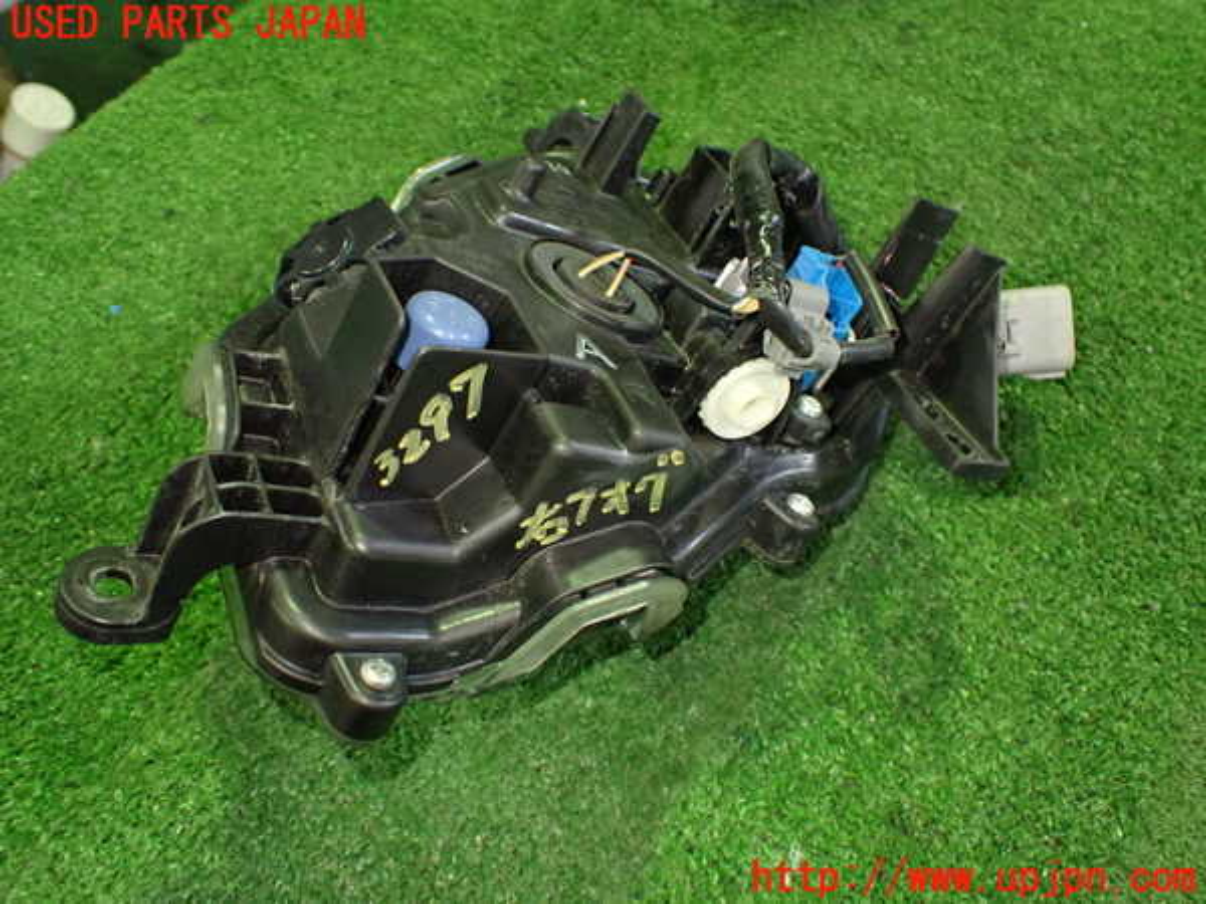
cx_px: 603
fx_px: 1045
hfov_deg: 60.0
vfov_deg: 46.8
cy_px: 452
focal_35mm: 30
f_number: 2.3
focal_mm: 5.4
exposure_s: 1/50
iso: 800
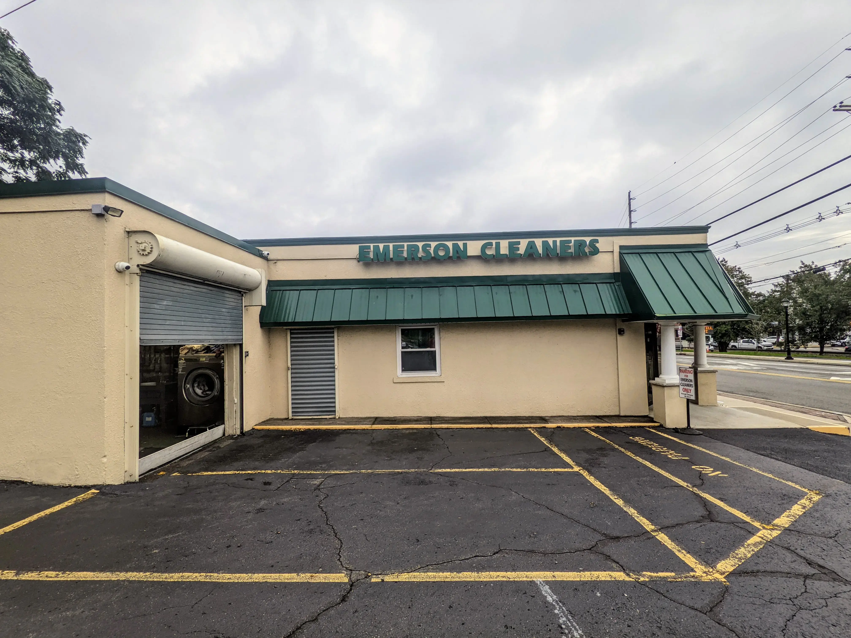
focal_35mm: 16
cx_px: 426
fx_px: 393
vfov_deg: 78.1
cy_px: 319
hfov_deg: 94.5
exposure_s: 1/978
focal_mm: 2.22
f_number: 2.2
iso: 44
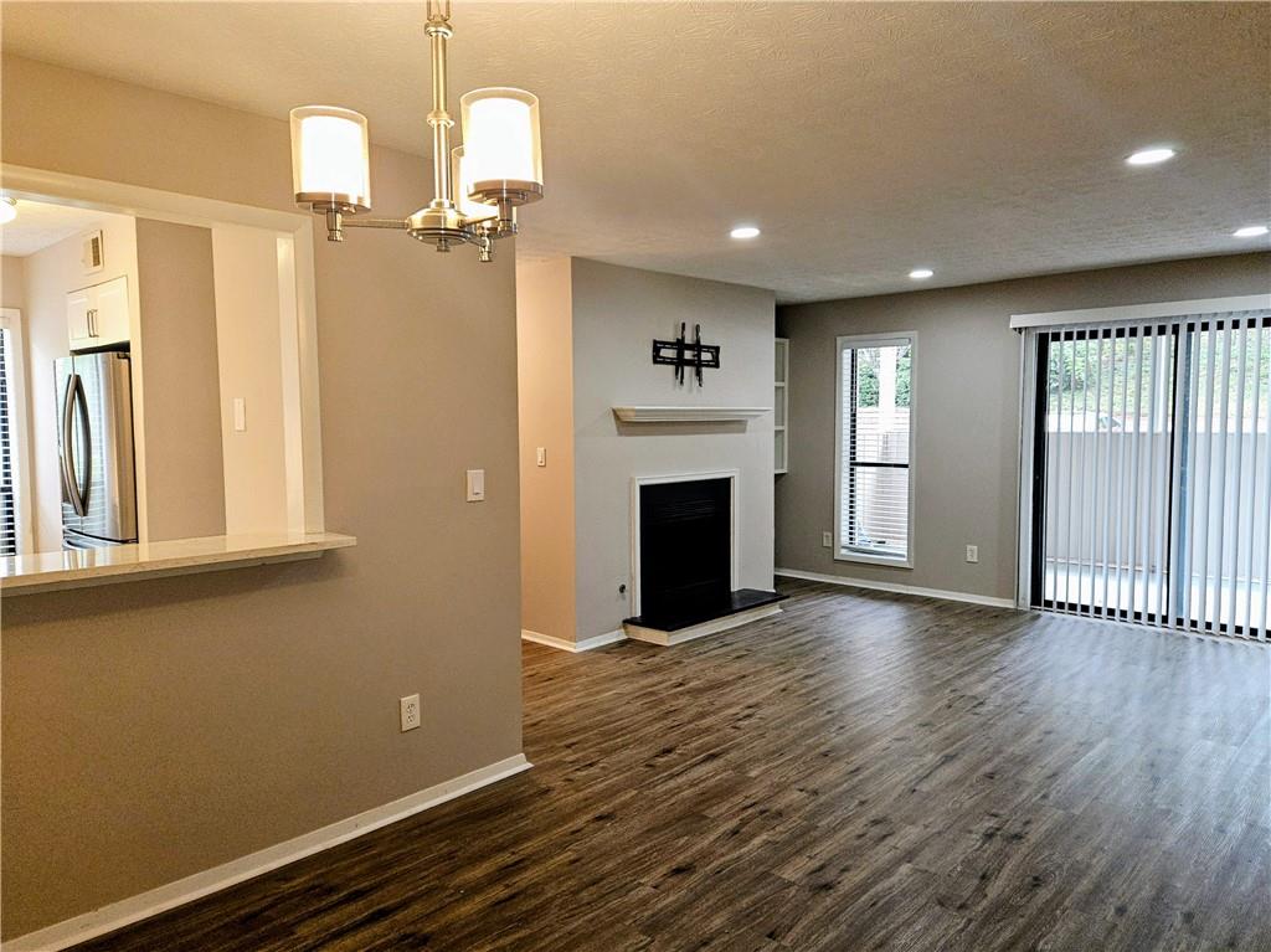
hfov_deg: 74.0
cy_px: 476
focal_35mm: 23
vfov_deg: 58.8
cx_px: 636
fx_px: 844
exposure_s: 1/60
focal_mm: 5.4
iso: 80
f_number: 1.8
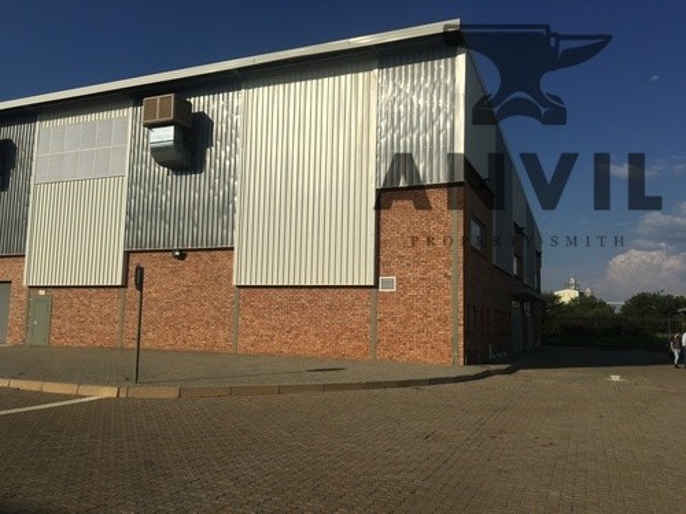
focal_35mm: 29
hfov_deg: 61.7
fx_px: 575
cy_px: 257
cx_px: 343
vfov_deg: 48.2
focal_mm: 4.15
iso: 25
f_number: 2.2
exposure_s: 1/5917
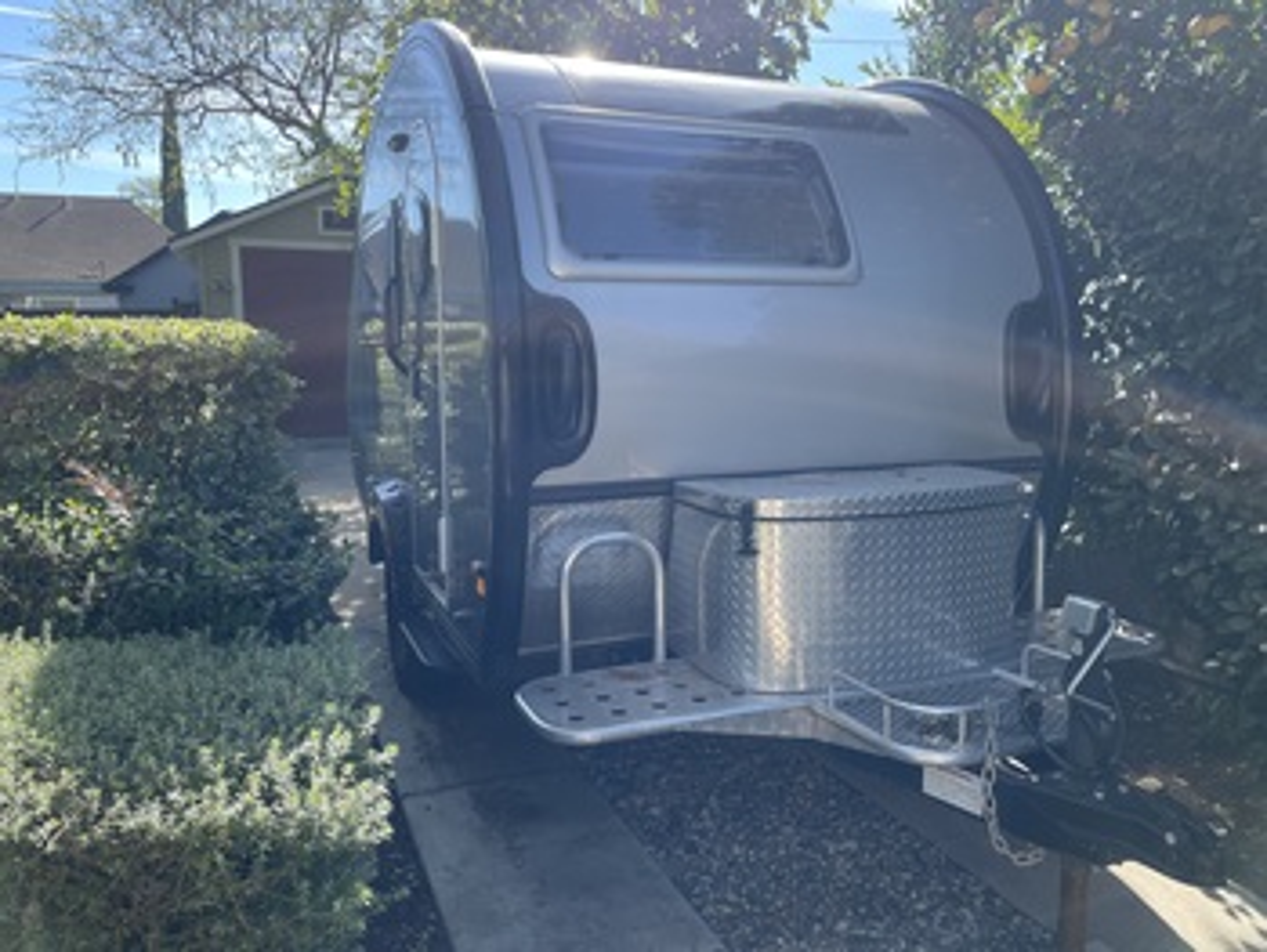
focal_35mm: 26
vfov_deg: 53.1
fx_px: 952
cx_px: 634
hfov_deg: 67.3
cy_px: 476
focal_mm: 4.2
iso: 32
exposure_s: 1/842
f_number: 1.6
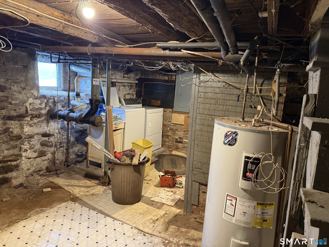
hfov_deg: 71.6
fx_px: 228
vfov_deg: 56.8
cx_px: 164
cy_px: 124
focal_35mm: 24
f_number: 1.78
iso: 800
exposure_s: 1/53
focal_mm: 6.76
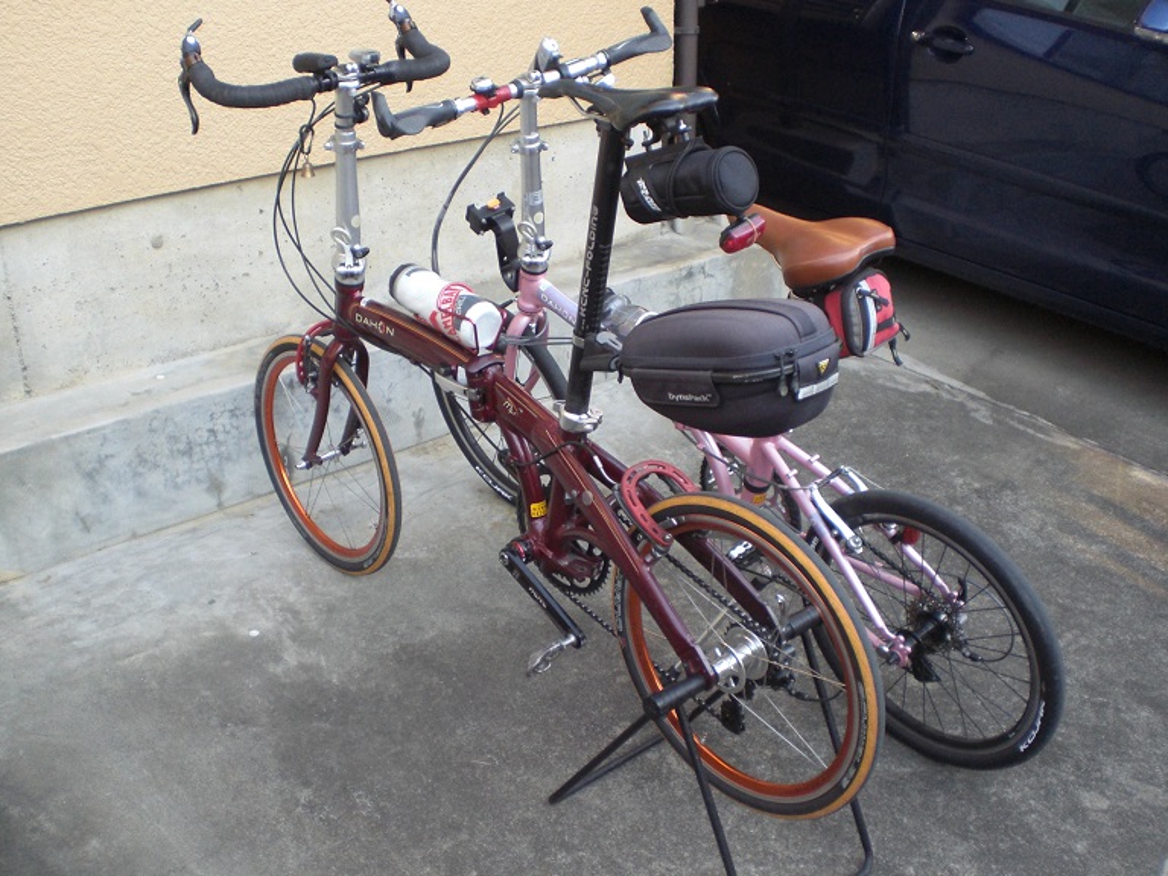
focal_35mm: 38
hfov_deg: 49.0
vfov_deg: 37.7
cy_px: 438
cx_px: 584
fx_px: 1282
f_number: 3.1
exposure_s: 1/125
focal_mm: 6.3
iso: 200
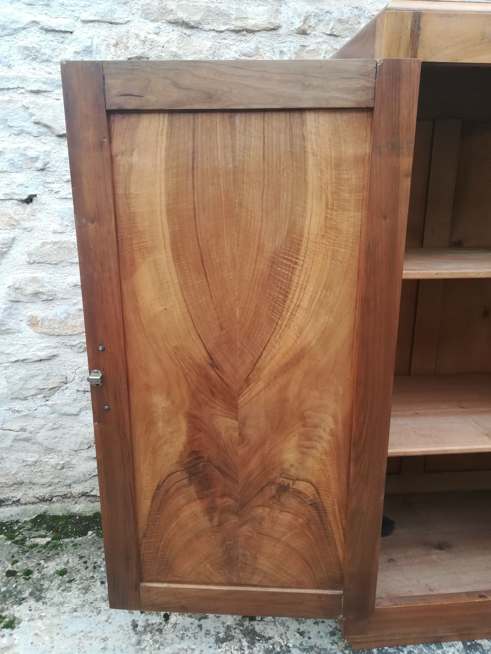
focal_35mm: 26
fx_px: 492
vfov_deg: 67.3
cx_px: 246
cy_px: 327
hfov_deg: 53.1
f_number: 2.2
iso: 80
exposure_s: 1/100
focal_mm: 3.83
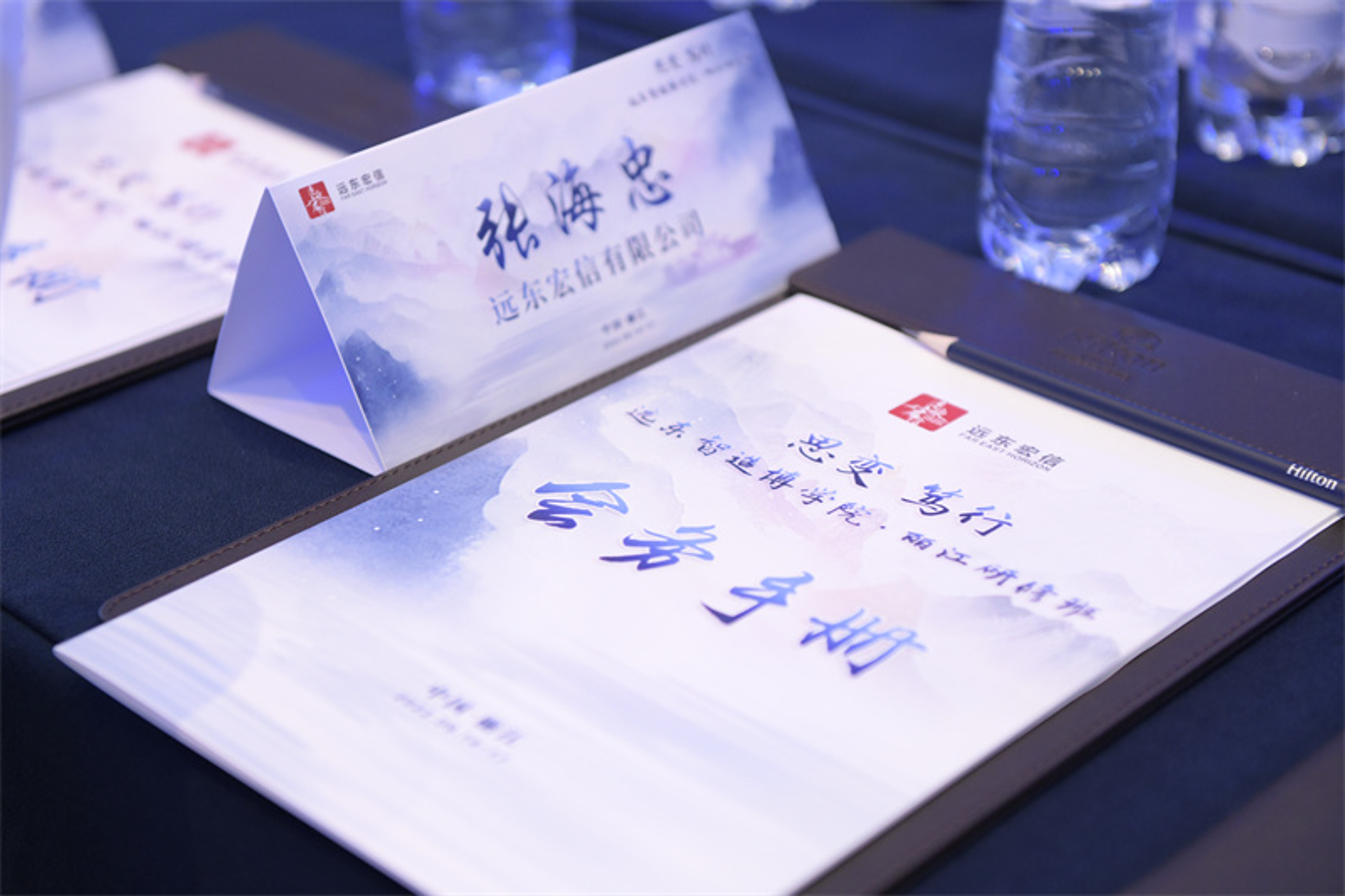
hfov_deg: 28.8
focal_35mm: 70
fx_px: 2615
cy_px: 448
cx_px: 672
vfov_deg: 19.4
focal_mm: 70
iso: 2000
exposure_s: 1/250
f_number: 3.5
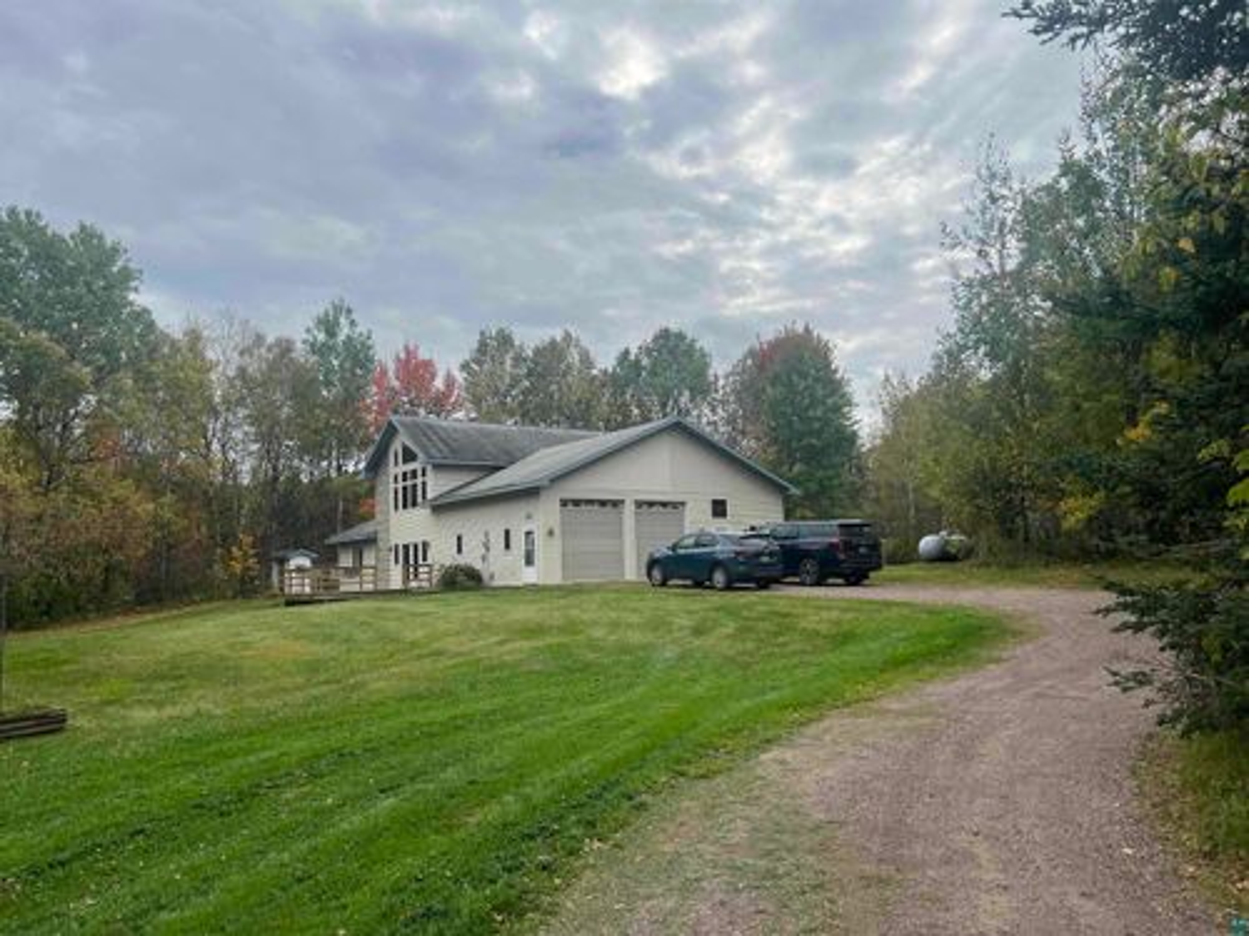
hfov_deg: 67.3
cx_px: 624
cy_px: 468
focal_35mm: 26
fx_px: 938
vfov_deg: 53.1
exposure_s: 1/3571
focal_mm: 5.7
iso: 50
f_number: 1.5
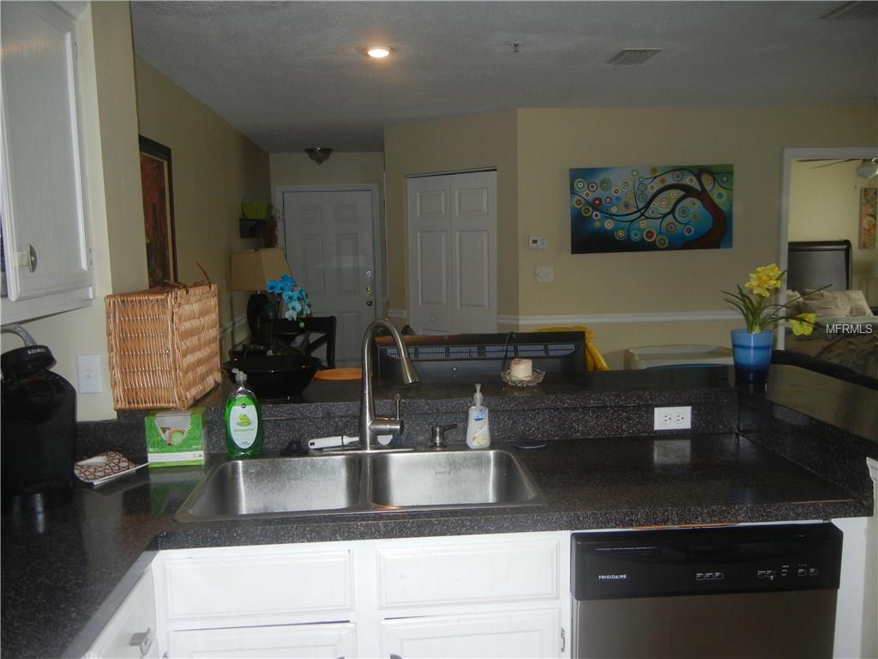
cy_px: 330
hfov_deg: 60.0
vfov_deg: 46.8
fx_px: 761
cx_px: 439
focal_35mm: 30
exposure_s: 1/30
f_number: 3.5
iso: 200
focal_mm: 5.4
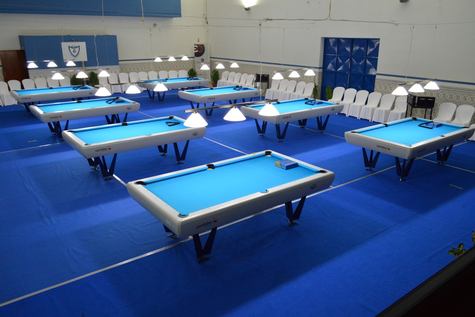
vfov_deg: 46.4
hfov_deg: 65.5
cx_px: 238
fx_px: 369
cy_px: 158
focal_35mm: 28
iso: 1100
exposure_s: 1/60
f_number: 3.5
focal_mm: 18
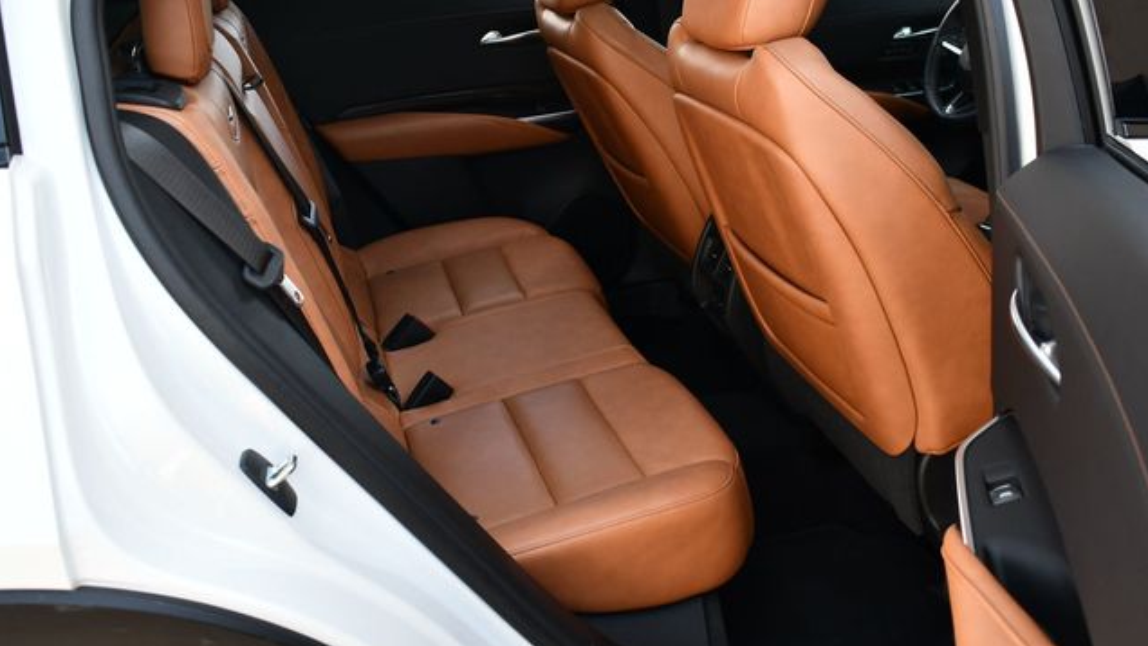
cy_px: 269
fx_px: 1157
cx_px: 574
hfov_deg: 52.8
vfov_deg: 31.1
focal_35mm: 38
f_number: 4.5
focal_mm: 18
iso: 400
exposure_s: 1/250
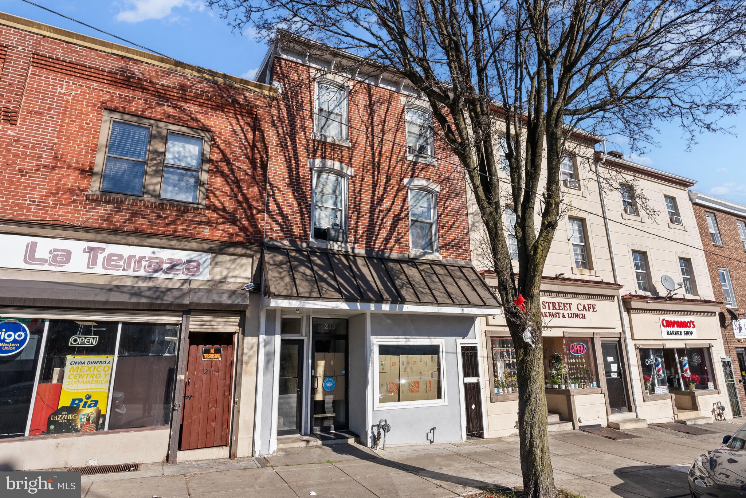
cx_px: 373
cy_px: 249
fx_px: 415
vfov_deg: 62.0
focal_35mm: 20
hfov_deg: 84.0
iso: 500
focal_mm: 20
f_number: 11
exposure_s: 1/500
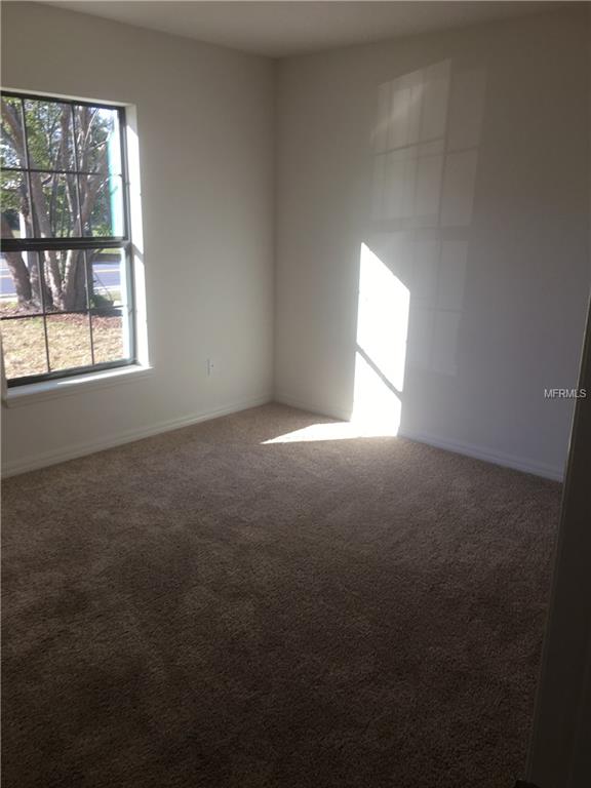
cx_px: 296
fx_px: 660
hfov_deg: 48.2
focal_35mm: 29
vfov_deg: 61.7
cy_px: 394
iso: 25
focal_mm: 4.15
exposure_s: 1/120
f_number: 2.2
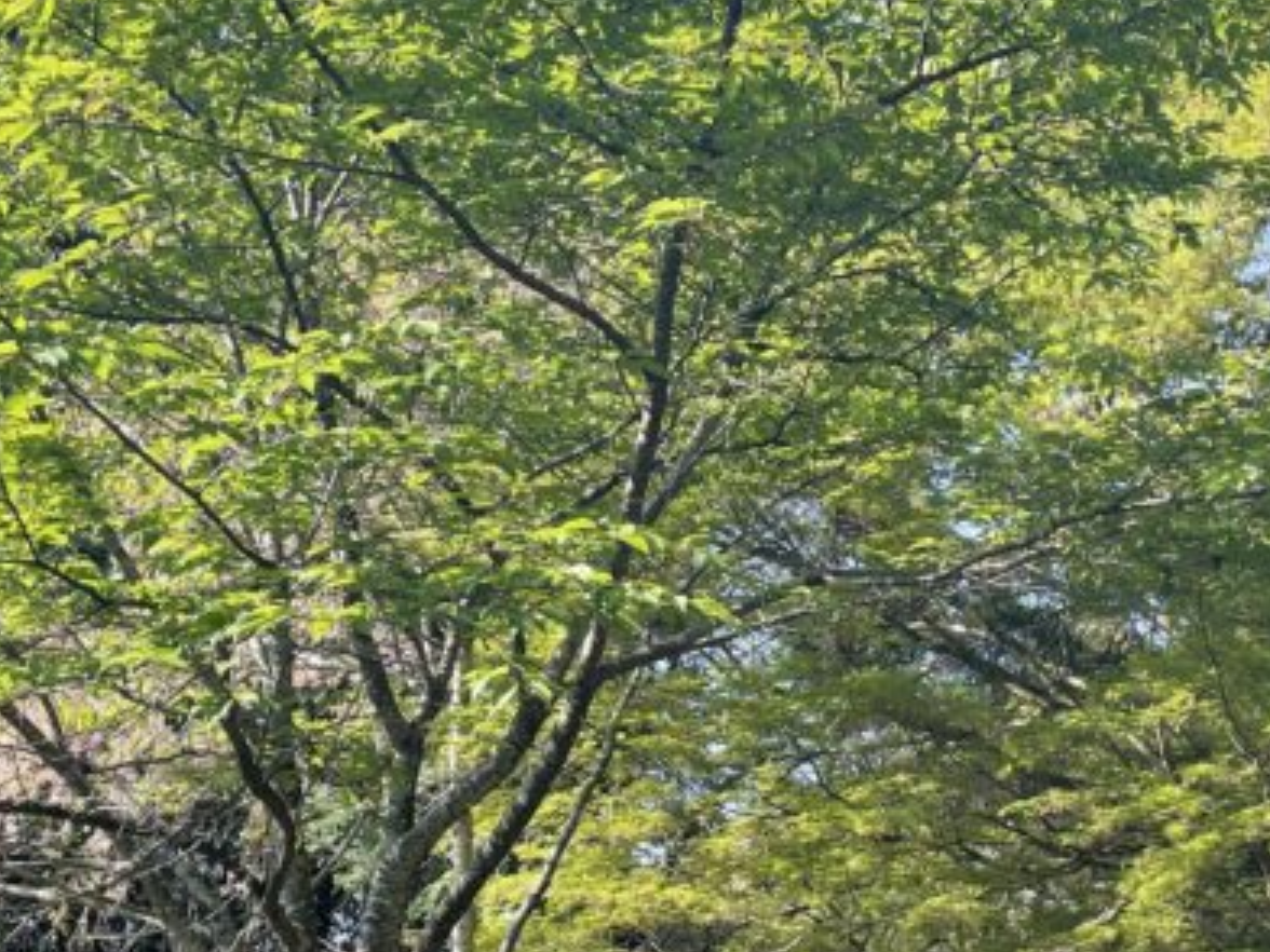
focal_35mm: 68
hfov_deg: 28.3
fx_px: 2495
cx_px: 862
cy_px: 803
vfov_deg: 21.3
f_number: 1.6
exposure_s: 1/525
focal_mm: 4.2
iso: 32
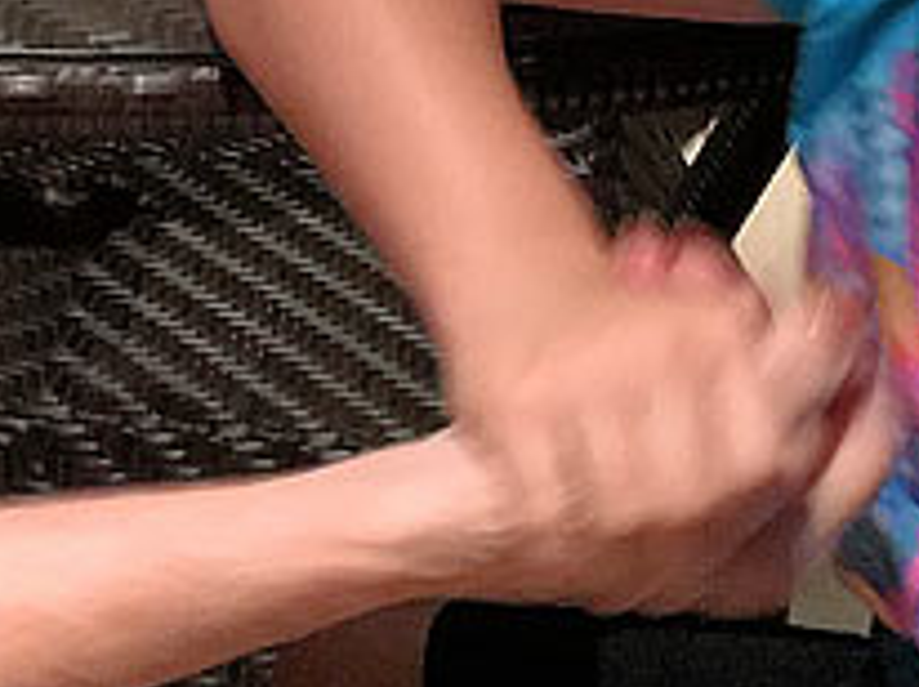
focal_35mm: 141
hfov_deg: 13.7
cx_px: -103
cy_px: -161
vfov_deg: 10.3
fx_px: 3739
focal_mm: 4.15
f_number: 2.2
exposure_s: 1/15
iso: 250
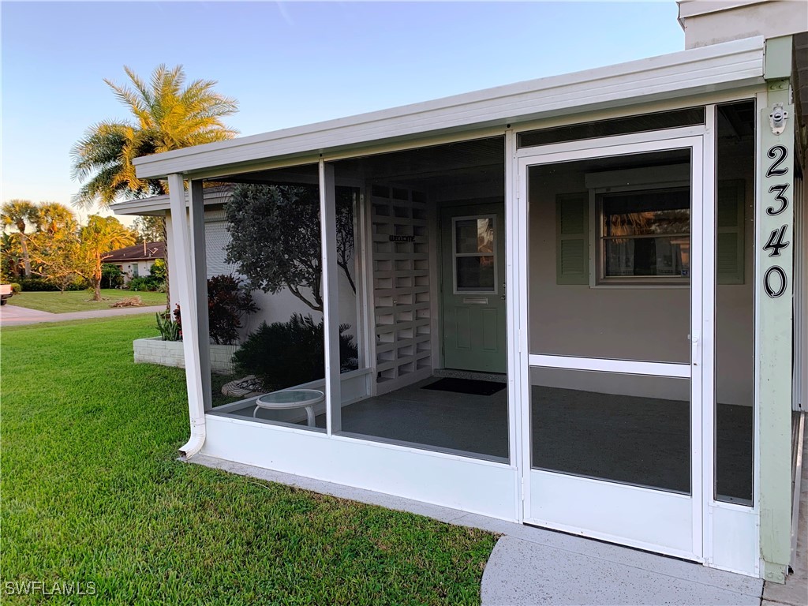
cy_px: 303
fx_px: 607
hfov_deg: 67.3
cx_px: 404
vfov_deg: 53.1
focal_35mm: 26
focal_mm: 4.25
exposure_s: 1/121
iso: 25
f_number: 1.8
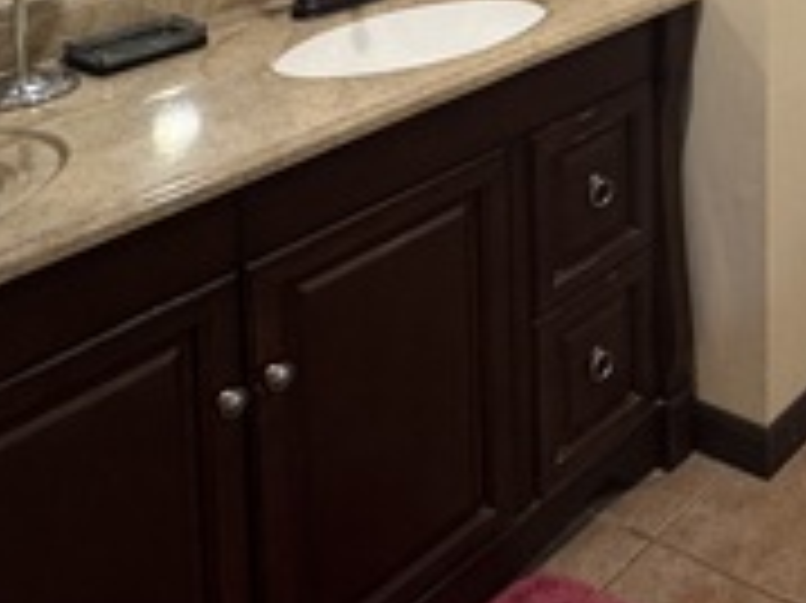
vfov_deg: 23.6
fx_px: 1163
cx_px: 1054
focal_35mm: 50
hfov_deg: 30.1
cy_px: -284
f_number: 2.2
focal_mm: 2.22
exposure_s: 1/60
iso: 250
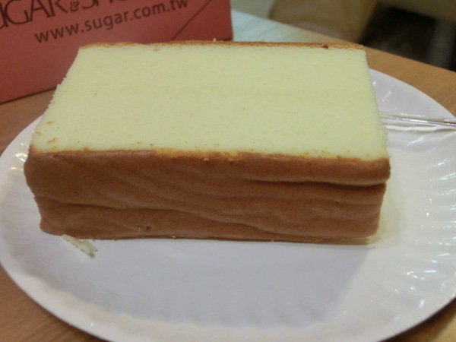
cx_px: 228
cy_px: 171
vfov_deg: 32.9
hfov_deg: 42.9
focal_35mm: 44
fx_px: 580
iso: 800
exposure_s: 1/60
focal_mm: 7.87
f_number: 4.2
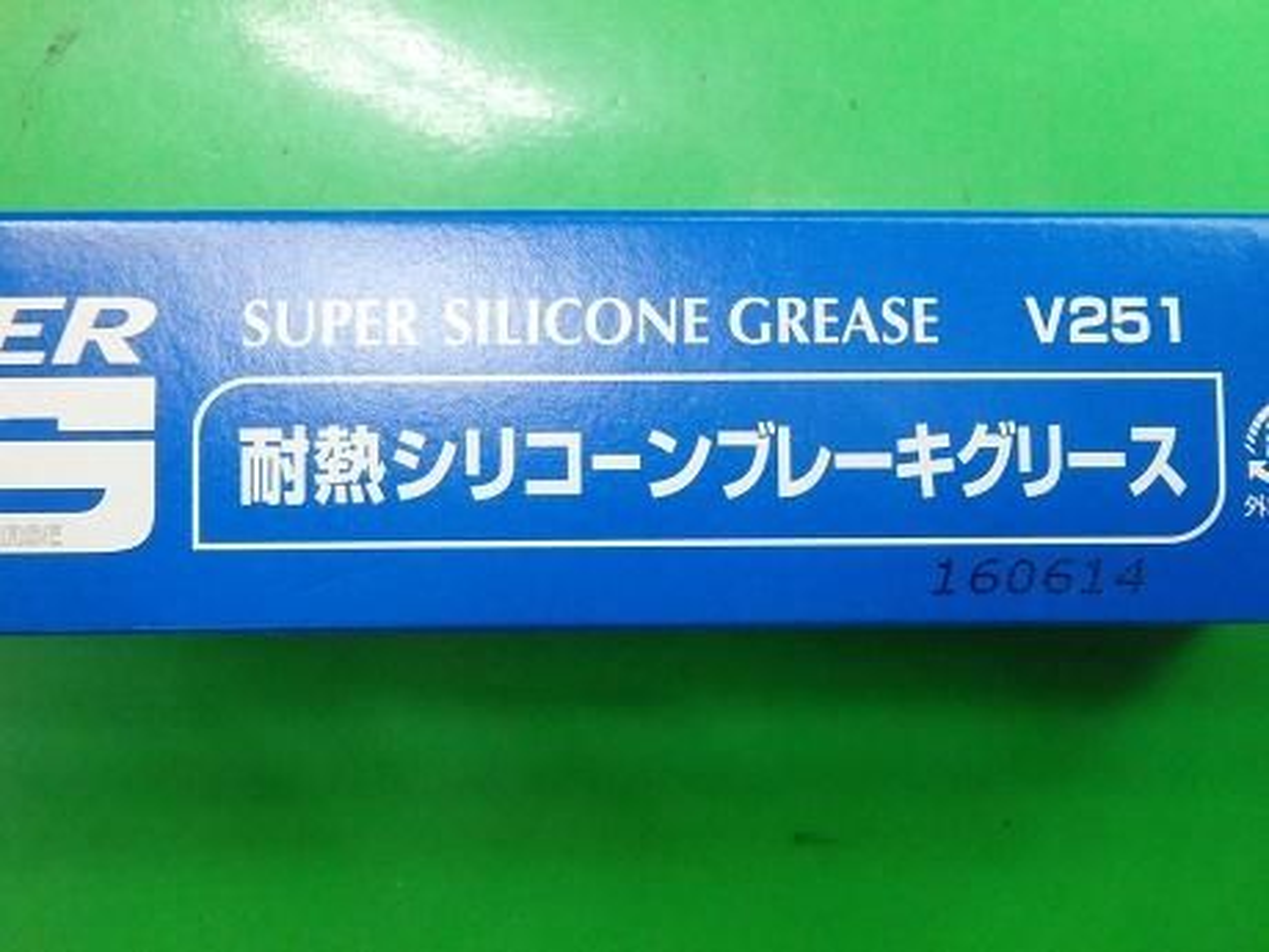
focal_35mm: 37
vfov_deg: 38.7
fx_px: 1356
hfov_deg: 50.1
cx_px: 634
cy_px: 476
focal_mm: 6.6
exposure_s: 1/30
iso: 1600
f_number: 4.7
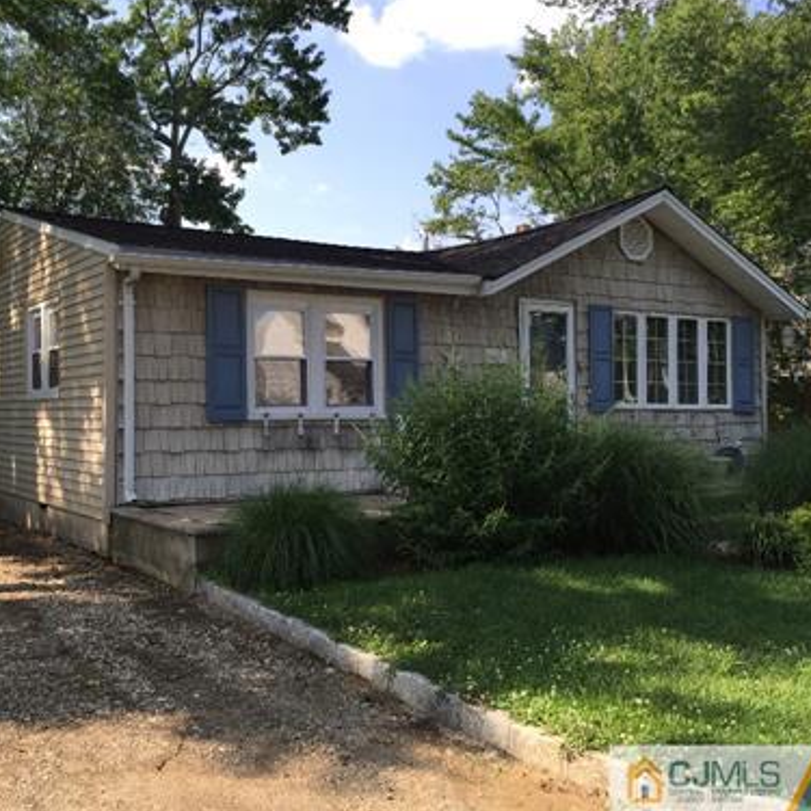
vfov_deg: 47.2
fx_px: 928
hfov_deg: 46.5
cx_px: 275
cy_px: 398
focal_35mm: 35
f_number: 2.2
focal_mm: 4.15
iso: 32
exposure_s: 1/682
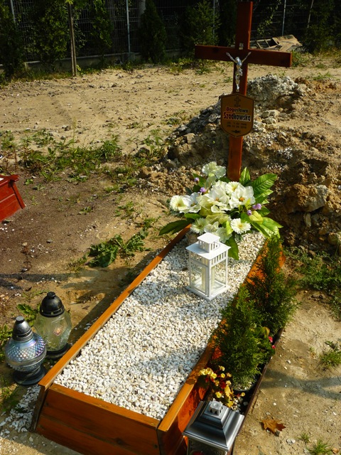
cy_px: 228
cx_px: 170
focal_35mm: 36
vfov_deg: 51.4
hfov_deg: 39.7
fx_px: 473
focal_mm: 6
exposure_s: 1/400
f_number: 5.6
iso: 100
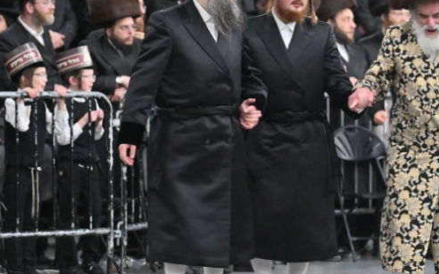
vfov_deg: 5.9
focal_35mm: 221
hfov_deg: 9.4
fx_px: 2644
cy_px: 86
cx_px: 441
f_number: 2.8
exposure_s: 1/200
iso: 800
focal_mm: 105
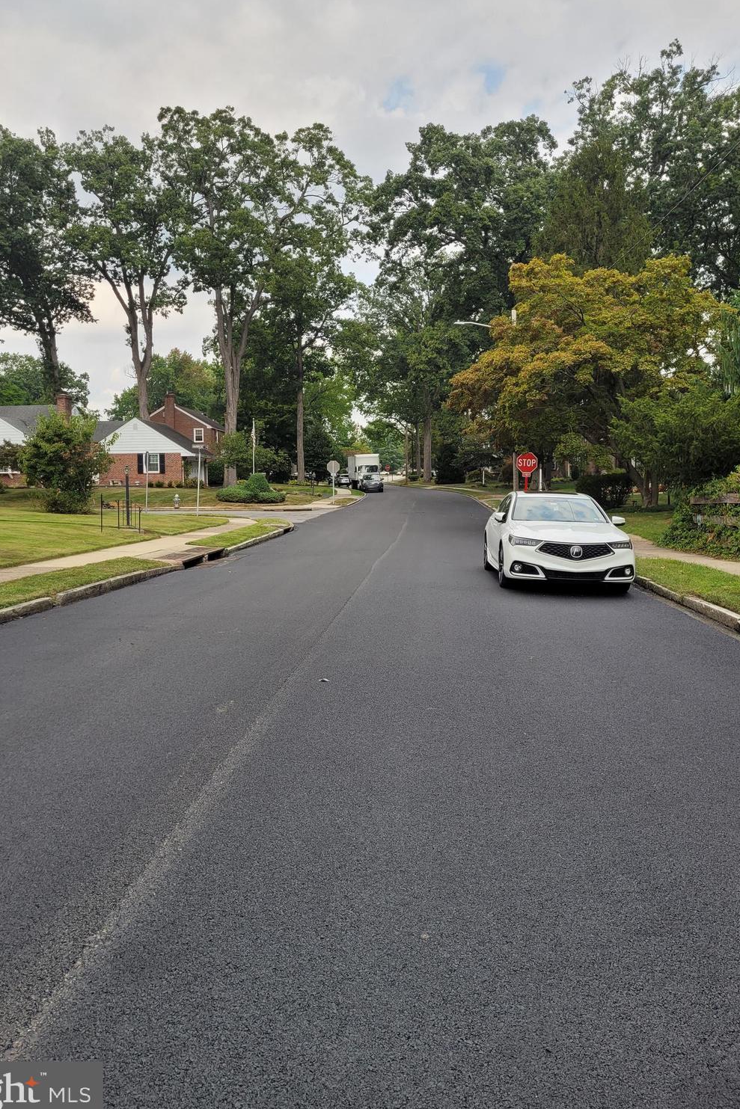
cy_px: 548
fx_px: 863
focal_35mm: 28
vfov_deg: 65.5
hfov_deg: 46.4
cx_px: 347
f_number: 1.8
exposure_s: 1/1332
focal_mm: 5.4
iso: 40
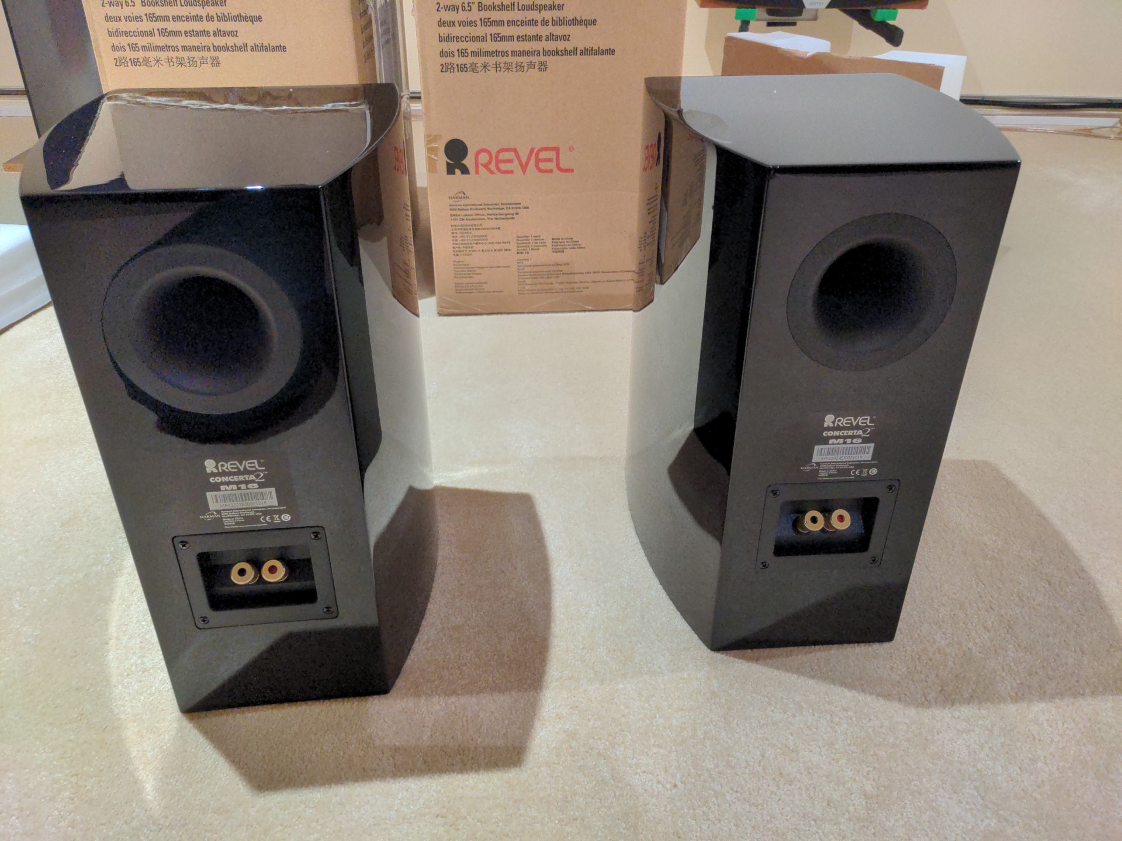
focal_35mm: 25
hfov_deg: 69.4
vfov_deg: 54.9
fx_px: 810
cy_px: 420
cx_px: 561
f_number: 1.73
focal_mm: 4.38
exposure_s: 1/25
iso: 184
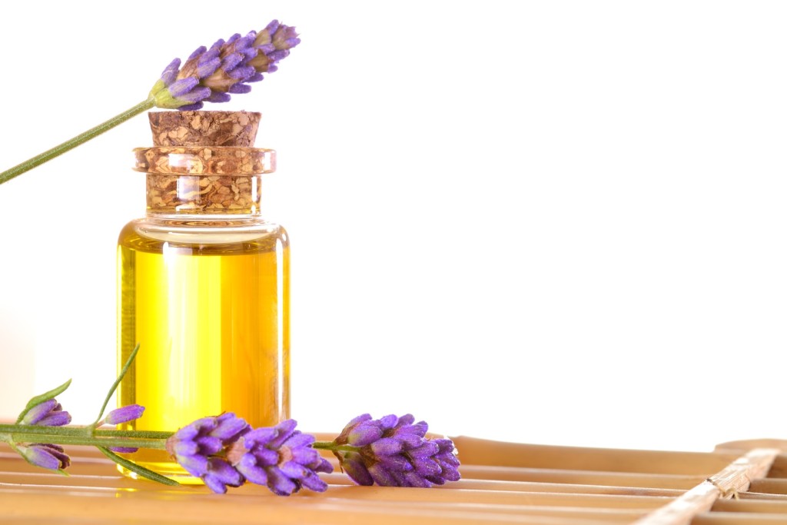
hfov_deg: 19.5
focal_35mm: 105
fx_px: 2296
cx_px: 394
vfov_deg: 13.0
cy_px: 262
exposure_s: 1/125
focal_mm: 105
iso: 100
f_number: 14
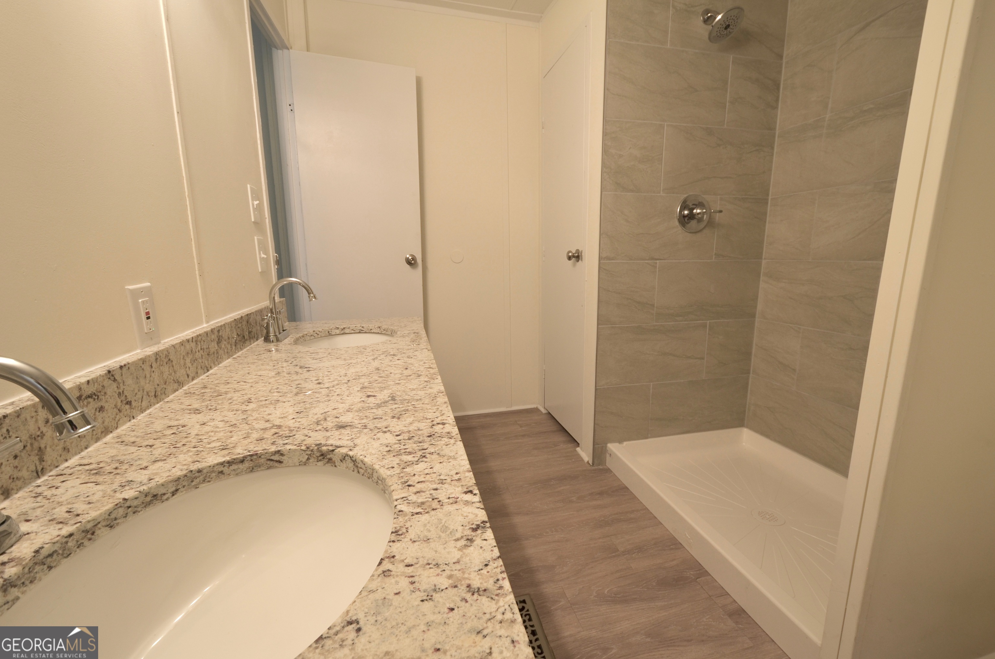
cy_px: 330
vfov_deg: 77.1
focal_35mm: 15
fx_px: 414
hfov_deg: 100.5
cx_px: 498
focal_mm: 10
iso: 200
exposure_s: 1/15
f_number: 8
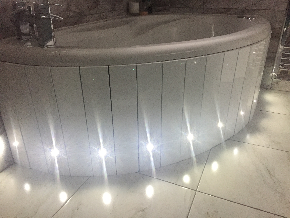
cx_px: 145
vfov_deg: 48.2
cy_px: 109
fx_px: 243
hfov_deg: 61.7
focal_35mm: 29
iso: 250
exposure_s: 1/25
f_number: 2.2
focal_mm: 4.15
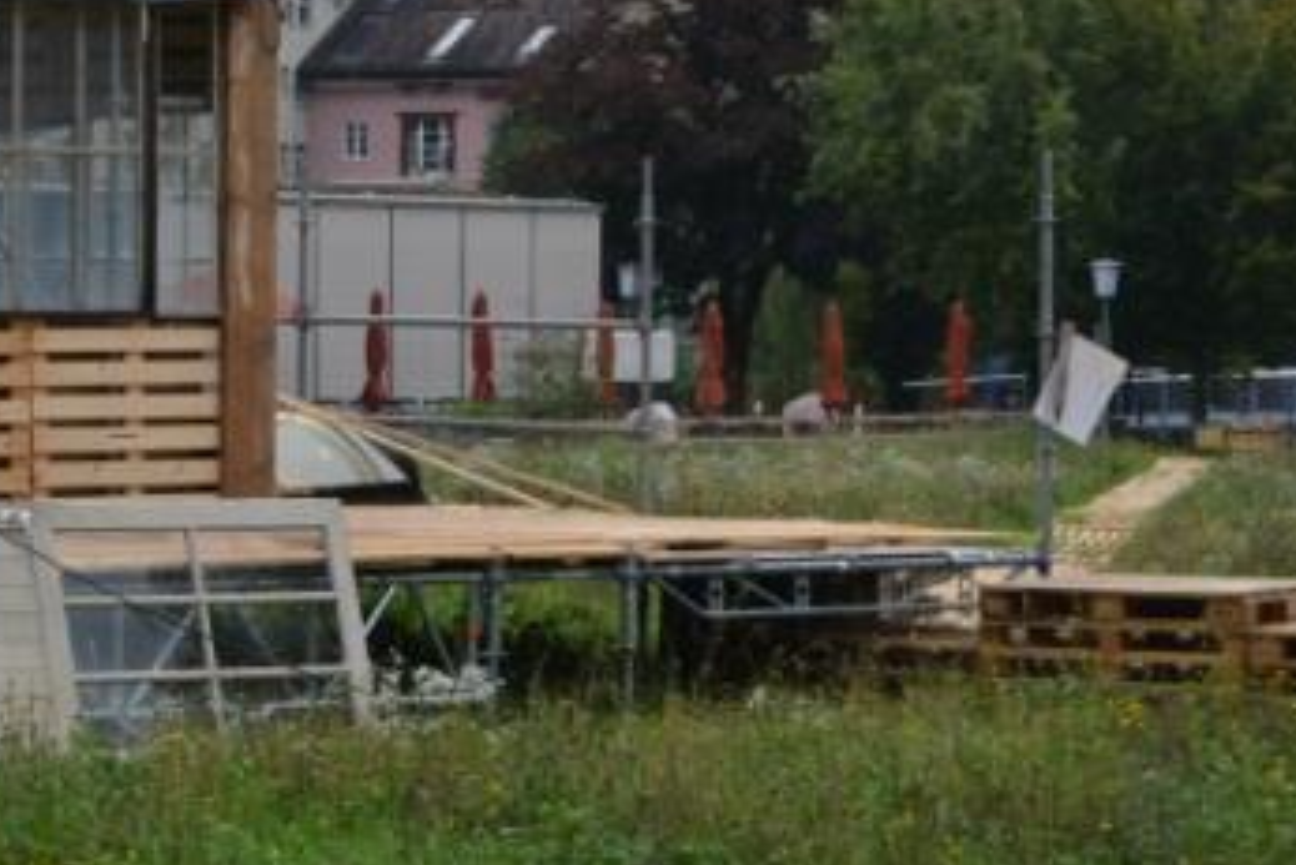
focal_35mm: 151
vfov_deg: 9.1
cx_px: -476
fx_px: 5438
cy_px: 122
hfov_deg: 13.0
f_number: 6.3
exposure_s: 1/160
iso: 100
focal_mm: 34
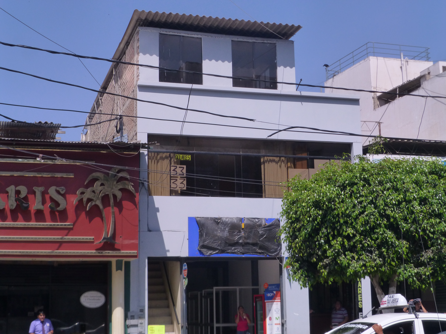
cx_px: 223
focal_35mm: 62
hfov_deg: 31.2
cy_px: 167
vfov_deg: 23.7
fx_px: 799
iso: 160
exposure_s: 1/800
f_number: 4.8
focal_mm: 11
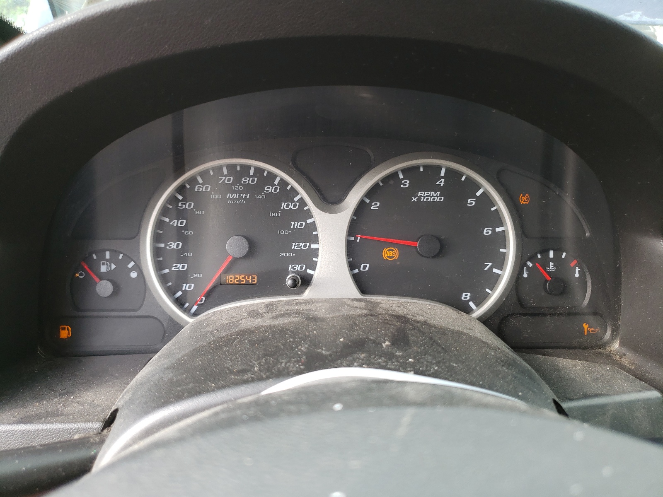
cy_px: 248
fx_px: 498
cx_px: 332
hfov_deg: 67.3
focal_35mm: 26
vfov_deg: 53.1
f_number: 1.5
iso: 50
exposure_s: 1/147
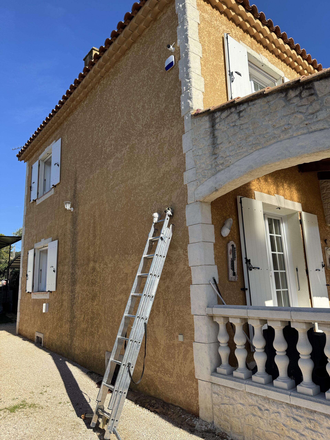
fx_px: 305
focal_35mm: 24
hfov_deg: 56.8
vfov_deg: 71.6
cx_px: 165
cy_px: 220
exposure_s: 1/3096
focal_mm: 6.76
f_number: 1.78
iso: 80
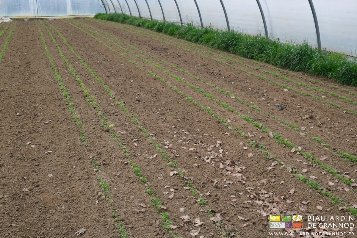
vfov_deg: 33.4
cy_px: 119
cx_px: 178
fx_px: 397
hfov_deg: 48.5
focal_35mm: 40
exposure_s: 1/220
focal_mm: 26.5
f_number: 6.4
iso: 320
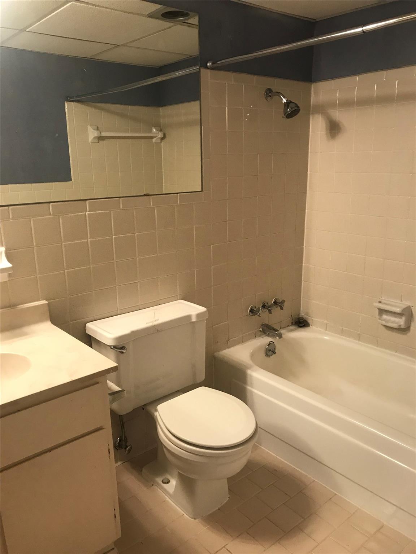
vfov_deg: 63.4
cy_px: 277
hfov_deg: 49.7
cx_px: 208
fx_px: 449
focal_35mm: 28
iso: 40
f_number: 1.8
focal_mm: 3.99
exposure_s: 1/15
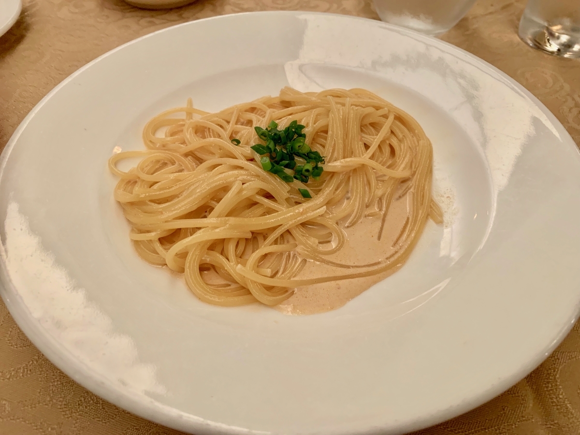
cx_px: 290
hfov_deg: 67.3
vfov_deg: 53.1
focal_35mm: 26
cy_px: 218
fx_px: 436
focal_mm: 4.25
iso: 320
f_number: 1.8
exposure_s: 1/60
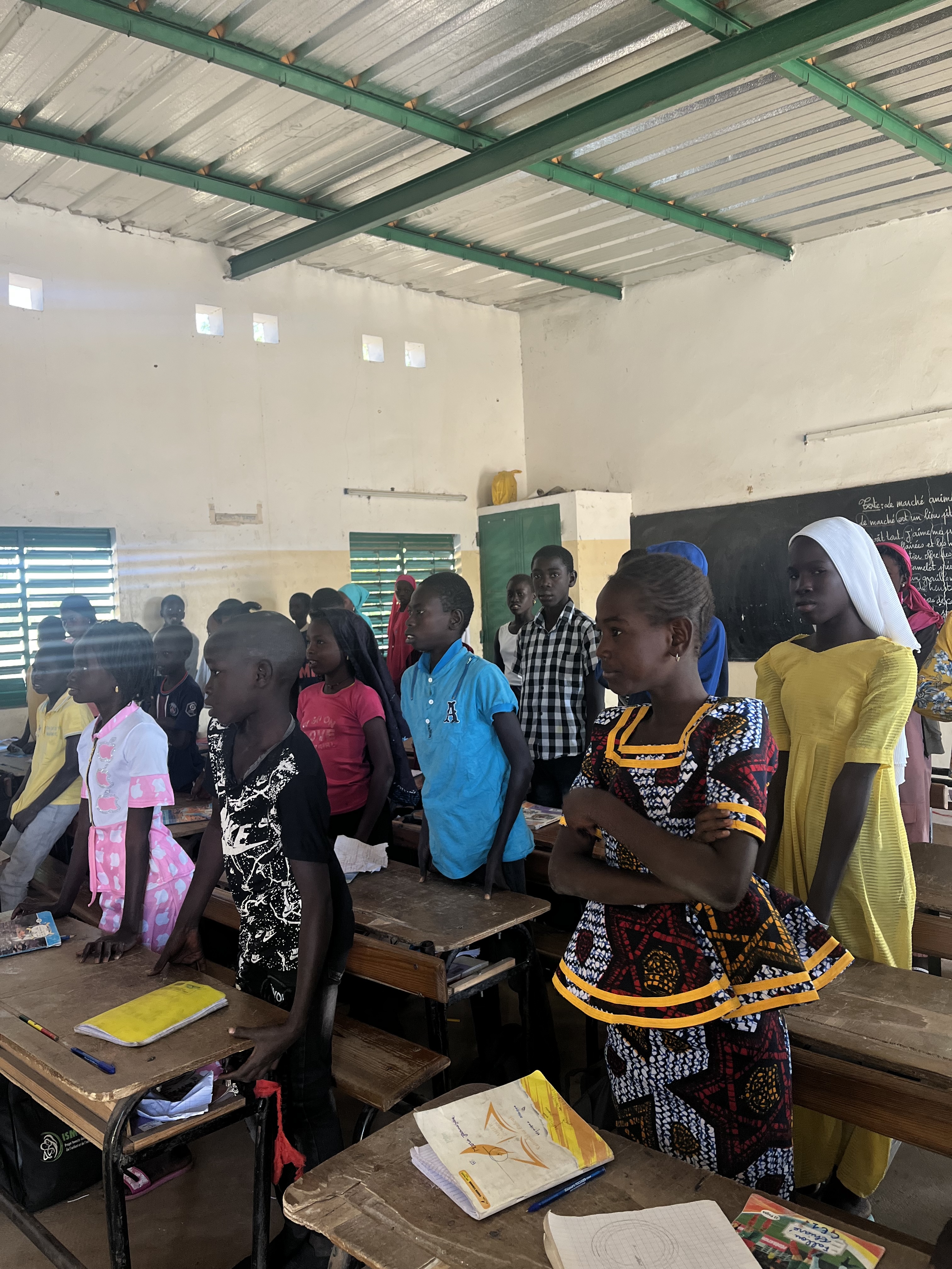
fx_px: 953
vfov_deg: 67.3
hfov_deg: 53.1
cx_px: 476
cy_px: 634
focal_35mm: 26
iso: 125
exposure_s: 1/102
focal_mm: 5.1
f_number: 1.6
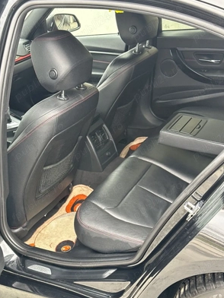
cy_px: 151
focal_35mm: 49
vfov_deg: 38.9
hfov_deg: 29.7
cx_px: 114
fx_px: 423
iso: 80
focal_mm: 6.86
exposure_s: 1/61
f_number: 1.78
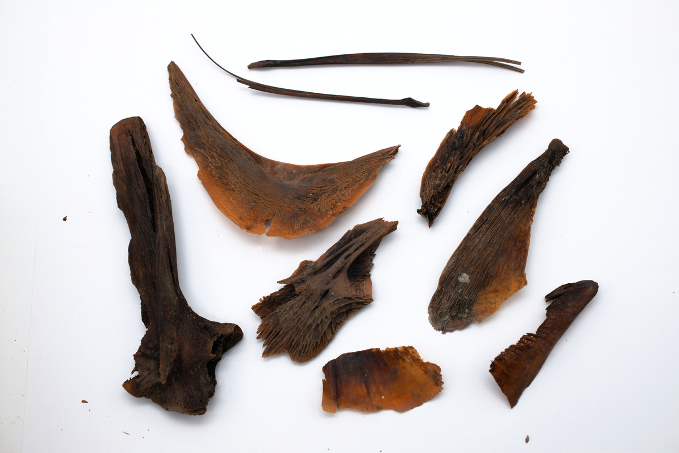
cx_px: 340
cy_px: 226
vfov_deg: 27.0
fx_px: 943
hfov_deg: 39.6
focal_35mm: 50
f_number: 7.1
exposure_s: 1/160
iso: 500
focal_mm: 50
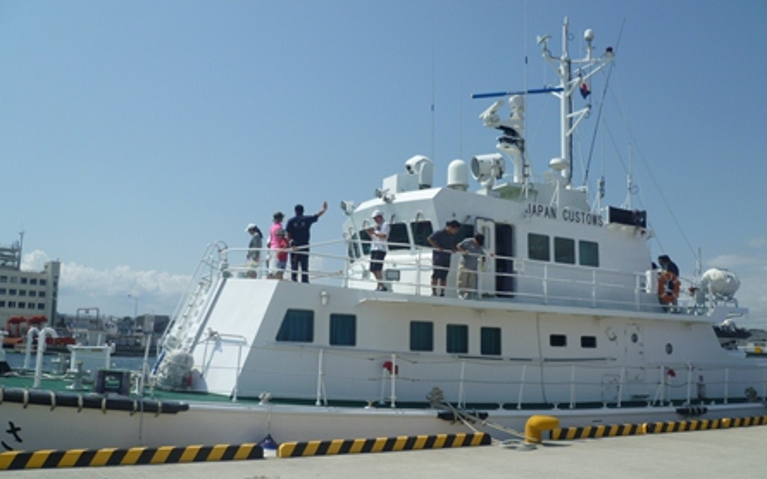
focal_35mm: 32
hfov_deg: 59.7
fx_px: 669
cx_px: 384
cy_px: 281
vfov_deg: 39.3
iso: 80
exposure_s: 1/250
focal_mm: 5.4
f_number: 9
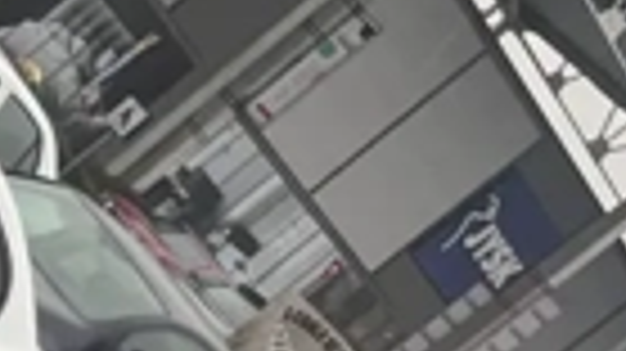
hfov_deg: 9.4
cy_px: 788
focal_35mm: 204
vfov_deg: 5.8
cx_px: -874
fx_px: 3384
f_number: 1.6
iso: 32
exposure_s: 1/238
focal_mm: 4.2
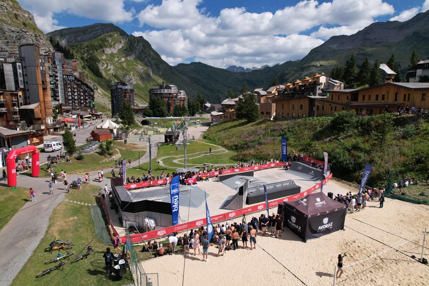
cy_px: 143
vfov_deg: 57.2
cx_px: 214
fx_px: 262
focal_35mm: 22
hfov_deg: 78.6
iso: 100
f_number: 2.8
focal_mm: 8.38
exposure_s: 1/90
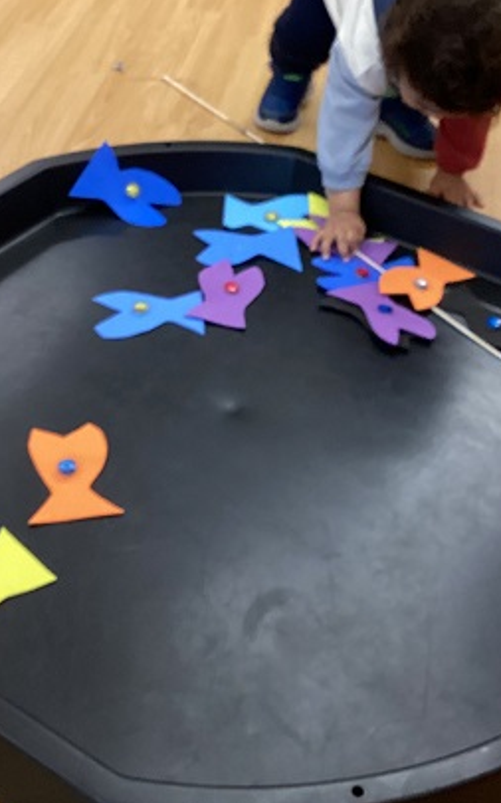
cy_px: 303
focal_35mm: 54
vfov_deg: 37.3
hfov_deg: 24.0
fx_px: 1180
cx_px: 265
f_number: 2.4
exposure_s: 1/33
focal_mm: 3.3
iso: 250
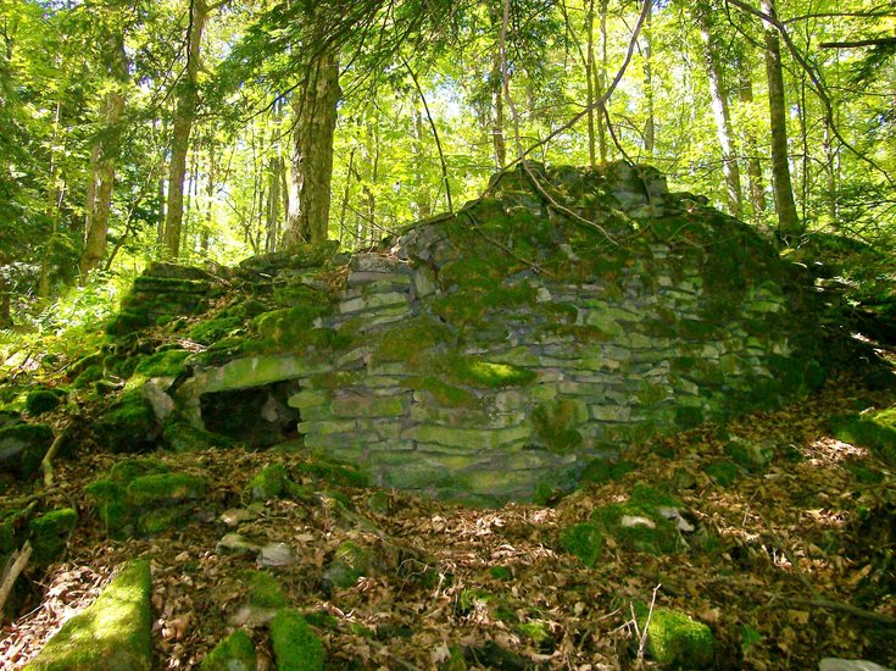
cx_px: 448
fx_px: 931
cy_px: 336
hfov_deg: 51.4
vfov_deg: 39.6
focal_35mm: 36
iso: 80
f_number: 2.7
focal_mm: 6
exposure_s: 1/64
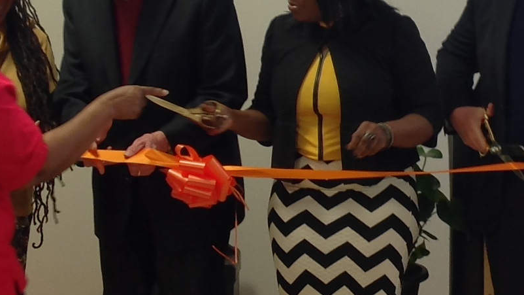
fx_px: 1709
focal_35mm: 123
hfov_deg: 17.4
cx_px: 378
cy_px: 31
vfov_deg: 9.8
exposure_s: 1/24
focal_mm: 4.28
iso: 64
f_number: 2.4
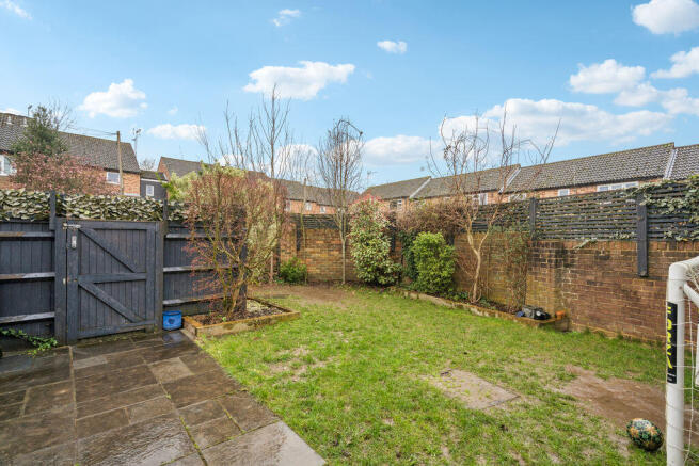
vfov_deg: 73.8
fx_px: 311
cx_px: 350
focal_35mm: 16
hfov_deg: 96.7
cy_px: 233
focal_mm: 16
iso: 320
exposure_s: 1/60
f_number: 8
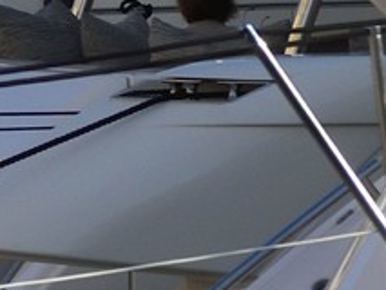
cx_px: -879
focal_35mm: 505
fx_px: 5634
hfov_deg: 3.8
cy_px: -267
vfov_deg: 2.9
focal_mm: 70
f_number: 9
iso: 800
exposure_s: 1/3200
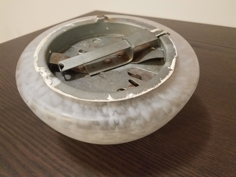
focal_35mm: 26
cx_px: 118
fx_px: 177
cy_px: 88
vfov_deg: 53.1
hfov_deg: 67.3
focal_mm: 4.2
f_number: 1.7
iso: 800
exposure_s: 1/50
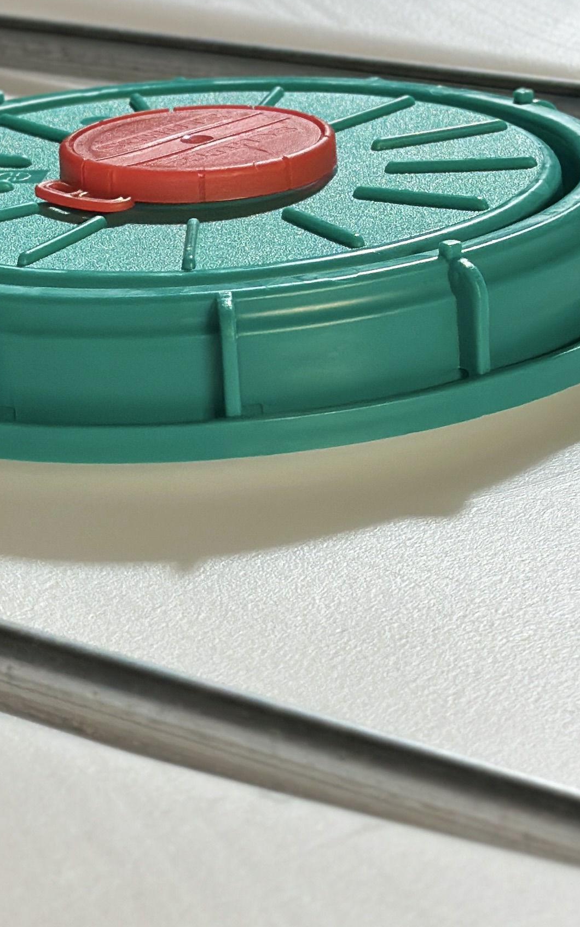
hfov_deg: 10.8
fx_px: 3059
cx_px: 158
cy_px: 509
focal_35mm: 121
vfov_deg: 17.2
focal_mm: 6.86
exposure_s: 1/50
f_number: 1.78
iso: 160
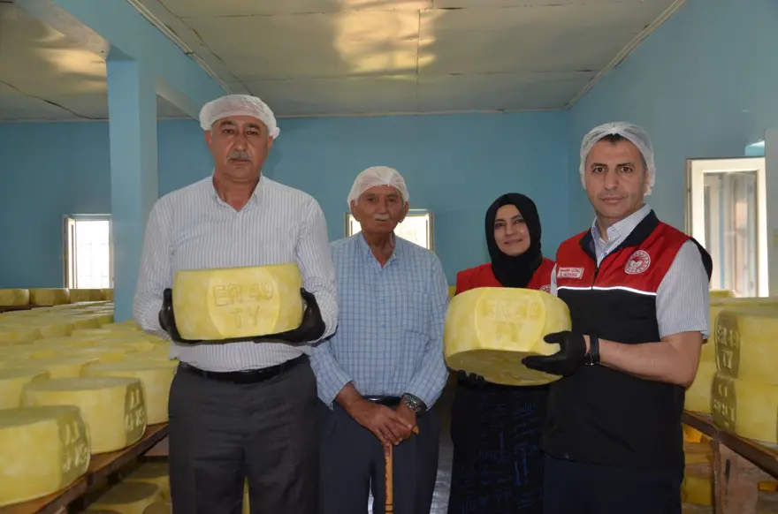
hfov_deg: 53.2
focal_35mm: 36
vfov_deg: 36.7
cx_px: 389
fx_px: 776
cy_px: 257
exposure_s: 1/60
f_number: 3.8
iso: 640
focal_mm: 24
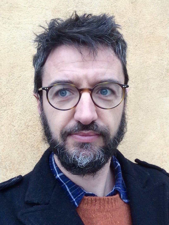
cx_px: 84
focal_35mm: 31
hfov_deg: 45.5
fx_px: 202
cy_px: 112
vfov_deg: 58.3
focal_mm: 2.15
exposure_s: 1/100
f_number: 2.4
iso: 64
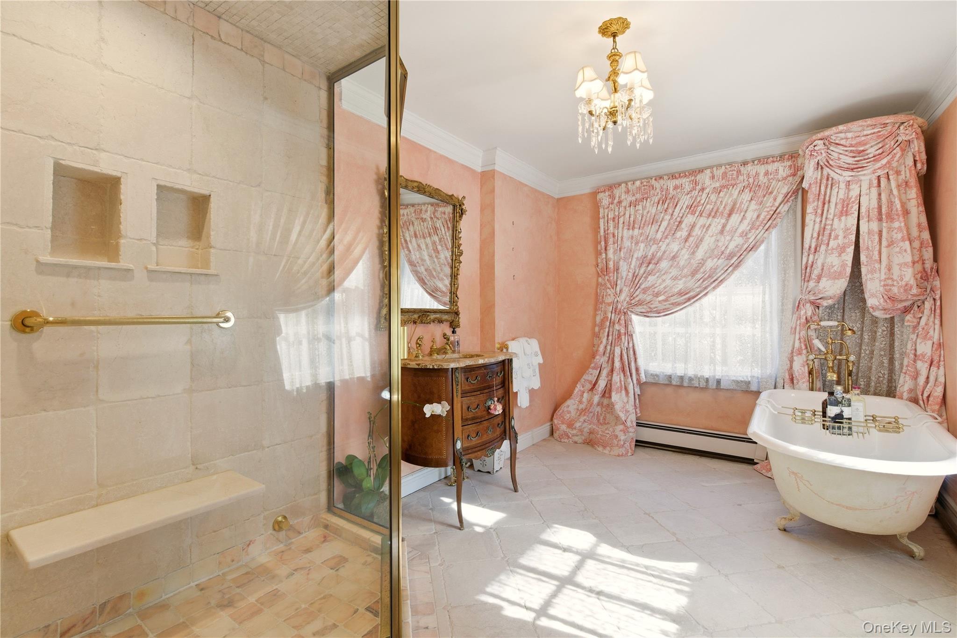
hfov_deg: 96.7
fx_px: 425
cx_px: 478
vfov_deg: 73.7
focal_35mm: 16
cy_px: 319
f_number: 9
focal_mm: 16
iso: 250
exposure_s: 1/50
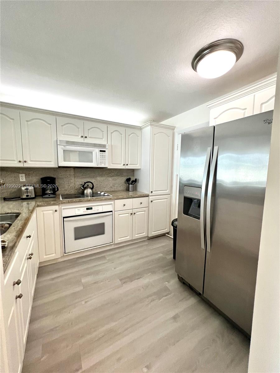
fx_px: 140
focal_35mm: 13
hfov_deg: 89.9
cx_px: 140
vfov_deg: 106.2
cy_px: 186
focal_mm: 1.57
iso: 200
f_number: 1.8
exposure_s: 1/120
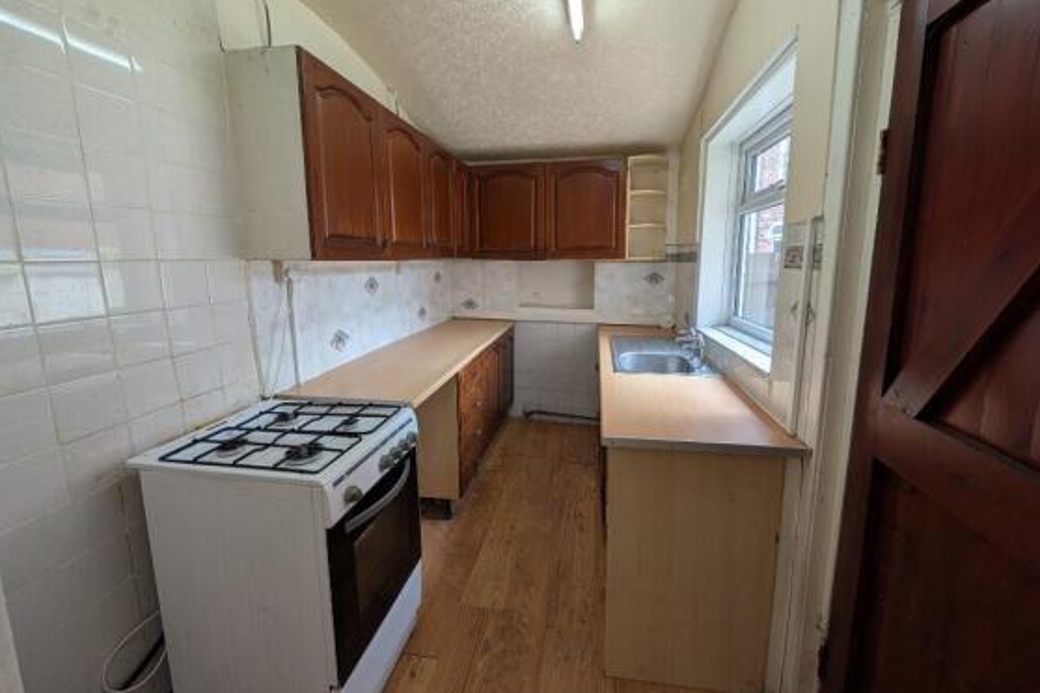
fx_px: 376
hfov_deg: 108.3
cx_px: 535
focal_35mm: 13
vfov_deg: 85.2
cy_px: 312
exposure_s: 1/100
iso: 55
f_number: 1.7
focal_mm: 2.02
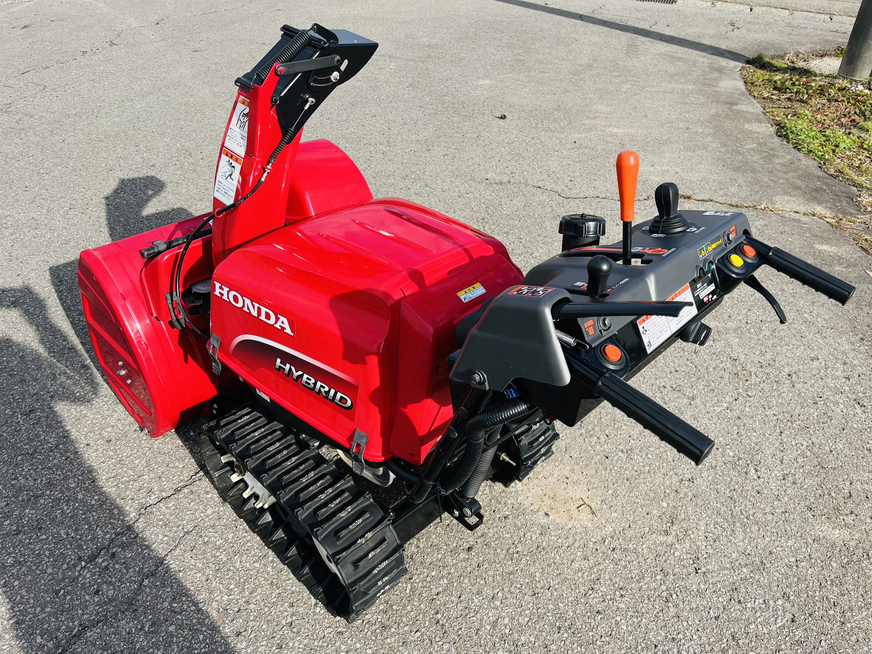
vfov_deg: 53.1
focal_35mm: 26
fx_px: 655
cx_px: 436
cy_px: 327
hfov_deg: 67.3
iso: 50
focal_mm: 5.1
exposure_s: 1/2062
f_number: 1.6
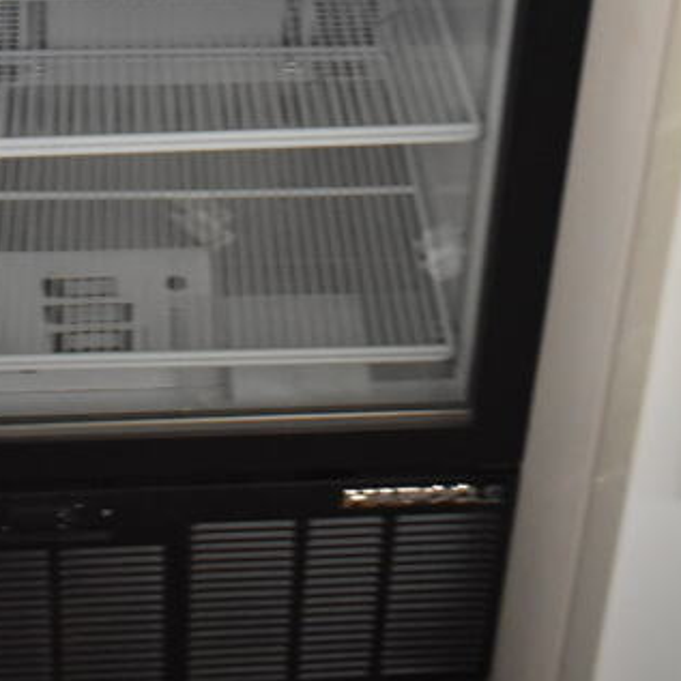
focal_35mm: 77
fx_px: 1719
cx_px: 262
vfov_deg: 20.4
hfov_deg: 22.4
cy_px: -212
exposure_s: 1/125
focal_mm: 21
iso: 3200
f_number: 3.8
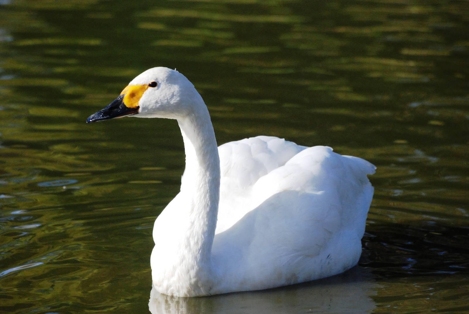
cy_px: 157
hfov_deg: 6.2
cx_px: 234
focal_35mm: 330
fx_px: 4304
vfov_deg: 4.2
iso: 1000
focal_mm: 220
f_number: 7.1
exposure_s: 1/3200
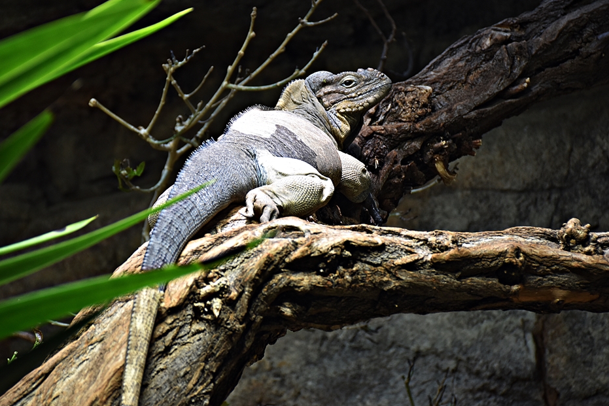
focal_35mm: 132
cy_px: 203
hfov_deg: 15.5
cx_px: 276
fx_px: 2233
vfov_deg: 10.4
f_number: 5.3
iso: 560
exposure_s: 1/250
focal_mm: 80
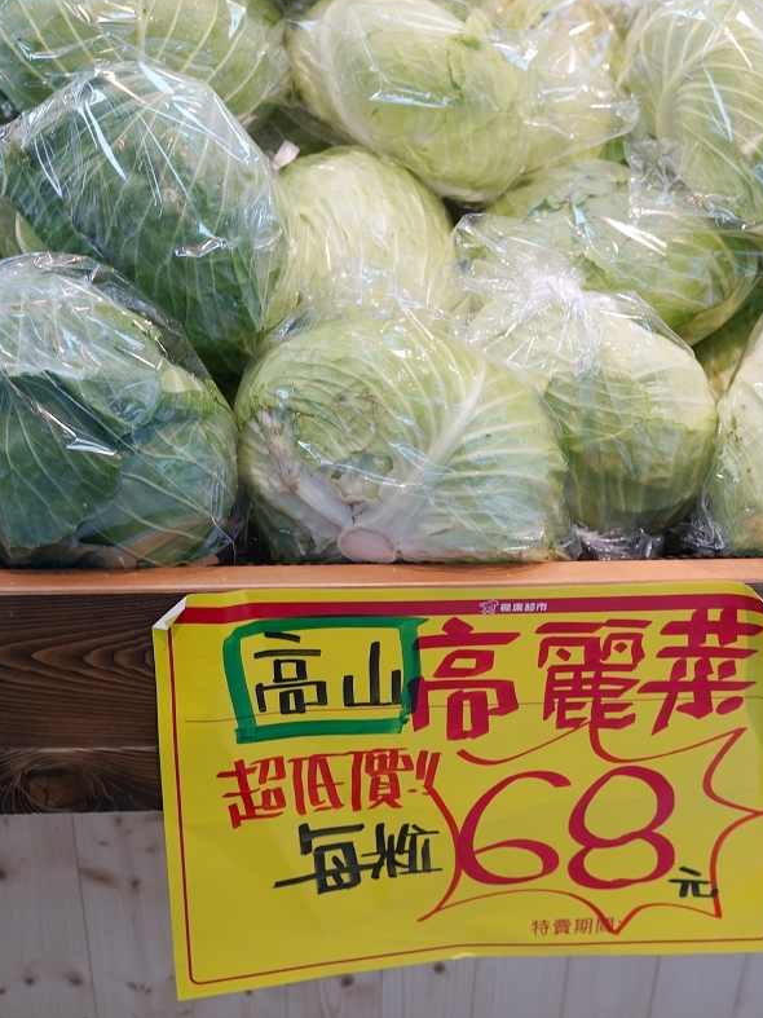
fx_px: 1293
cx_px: 435
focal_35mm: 44
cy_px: 506
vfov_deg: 43.0
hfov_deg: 32.8
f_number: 4
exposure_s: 1/160
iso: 800
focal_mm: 30
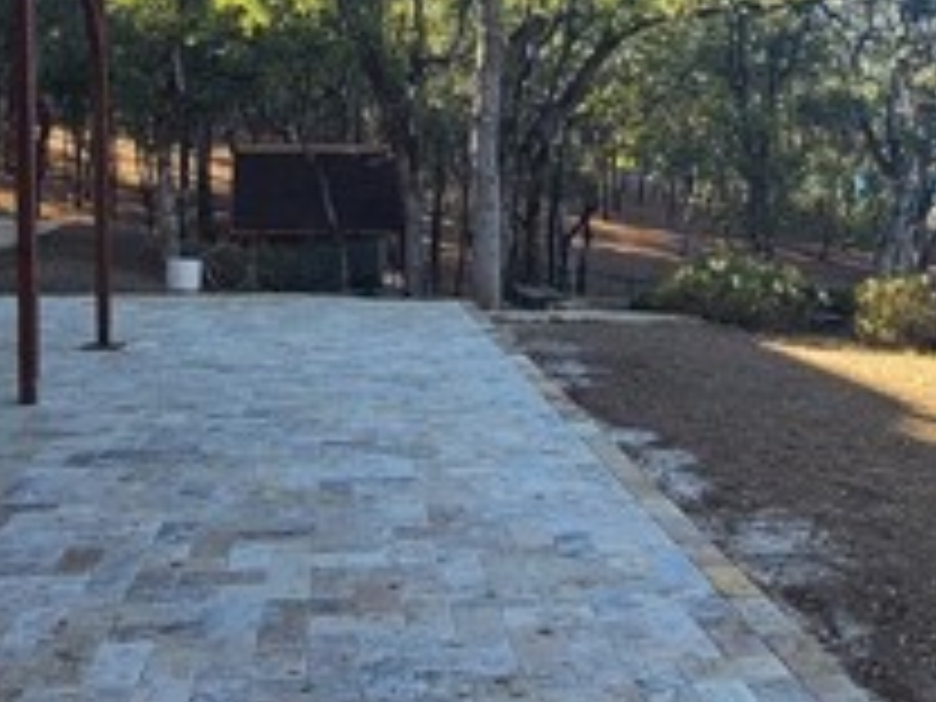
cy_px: 230
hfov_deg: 46.8
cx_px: 495
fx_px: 1082
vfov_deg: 35.6
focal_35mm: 40
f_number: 2.2
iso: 50
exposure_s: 1/374
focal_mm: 2.2
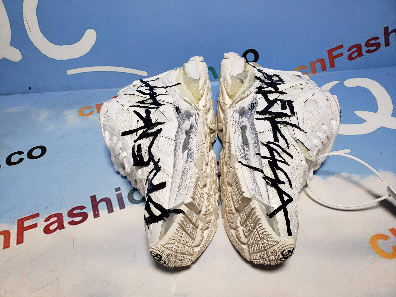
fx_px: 297
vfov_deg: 53.1
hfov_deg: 67.3
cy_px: 148
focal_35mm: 26
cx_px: 198
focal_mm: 4.3
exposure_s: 1/251
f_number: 2.4
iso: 50
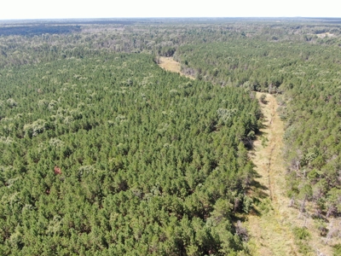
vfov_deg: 56.8
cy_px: 128
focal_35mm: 24
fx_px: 236
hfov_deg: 71.6
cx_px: 170
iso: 100
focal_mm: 4.39
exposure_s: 1/320
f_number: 2.8
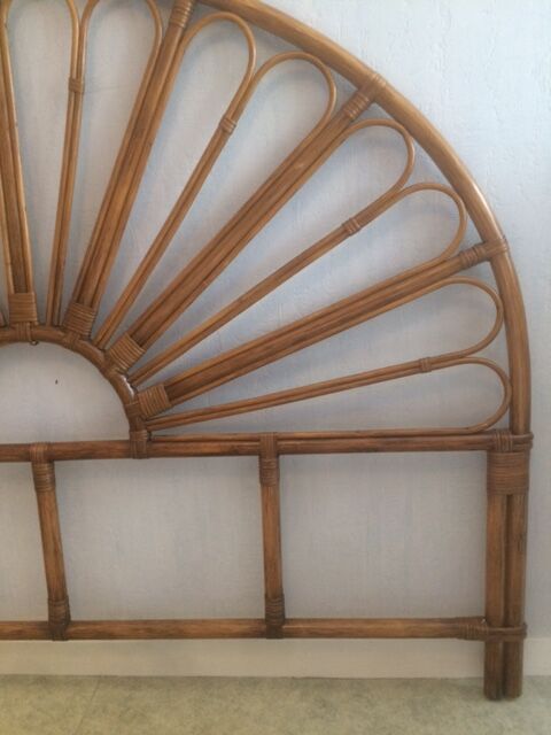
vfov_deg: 61.7
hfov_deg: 48.2
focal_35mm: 29
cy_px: 368
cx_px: 276
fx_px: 615
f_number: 2.2
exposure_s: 1/33
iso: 200
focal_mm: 4.15
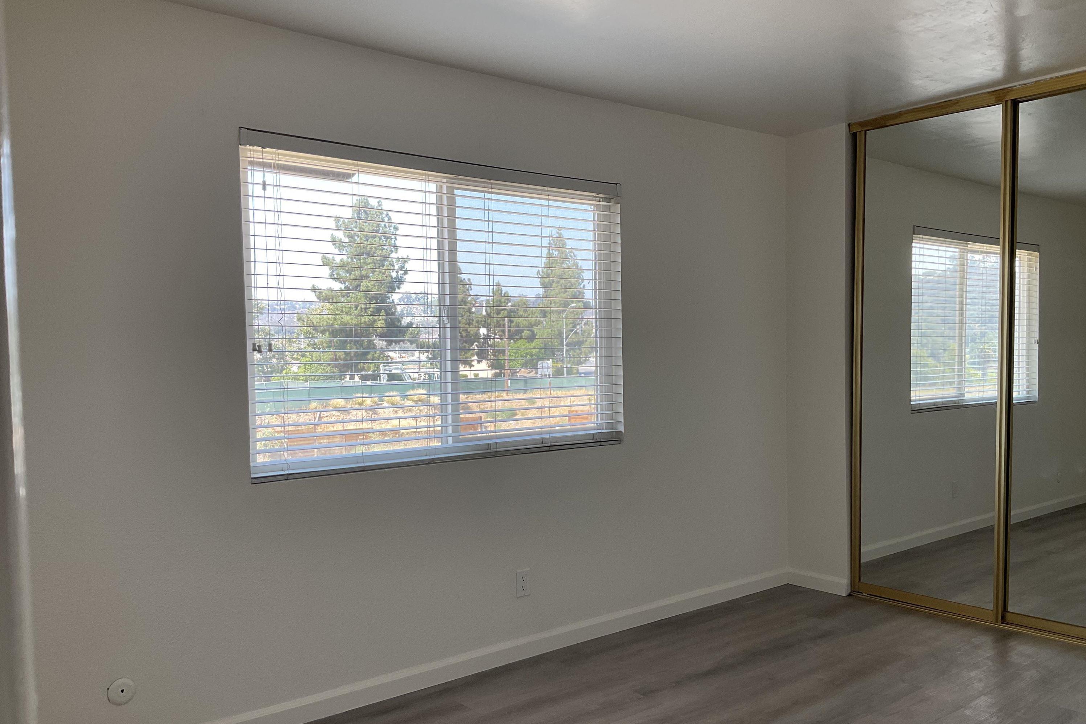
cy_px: 388
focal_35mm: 31
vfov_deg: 42.3
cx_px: 552
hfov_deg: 60.3
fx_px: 935
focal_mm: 3
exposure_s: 1/120
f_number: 1.8
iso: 32
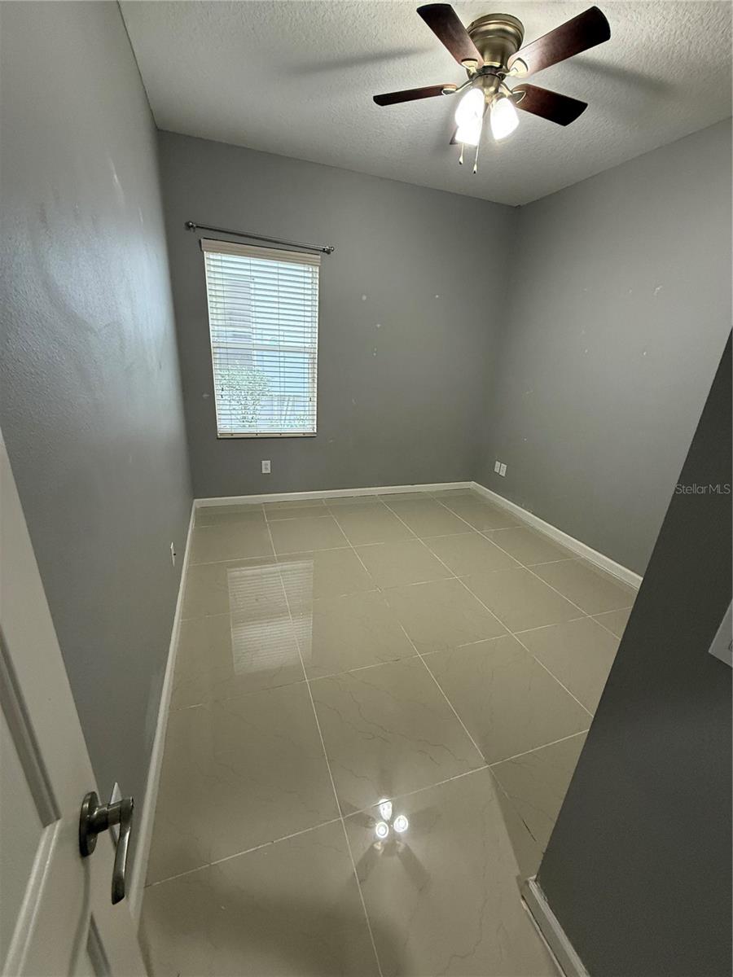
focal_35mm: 14
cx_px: 366
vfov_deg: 102.1
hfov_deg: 85.7
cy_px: 488
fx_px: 395
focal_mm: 2.22
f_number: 2.2
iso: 320
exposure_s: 1/60
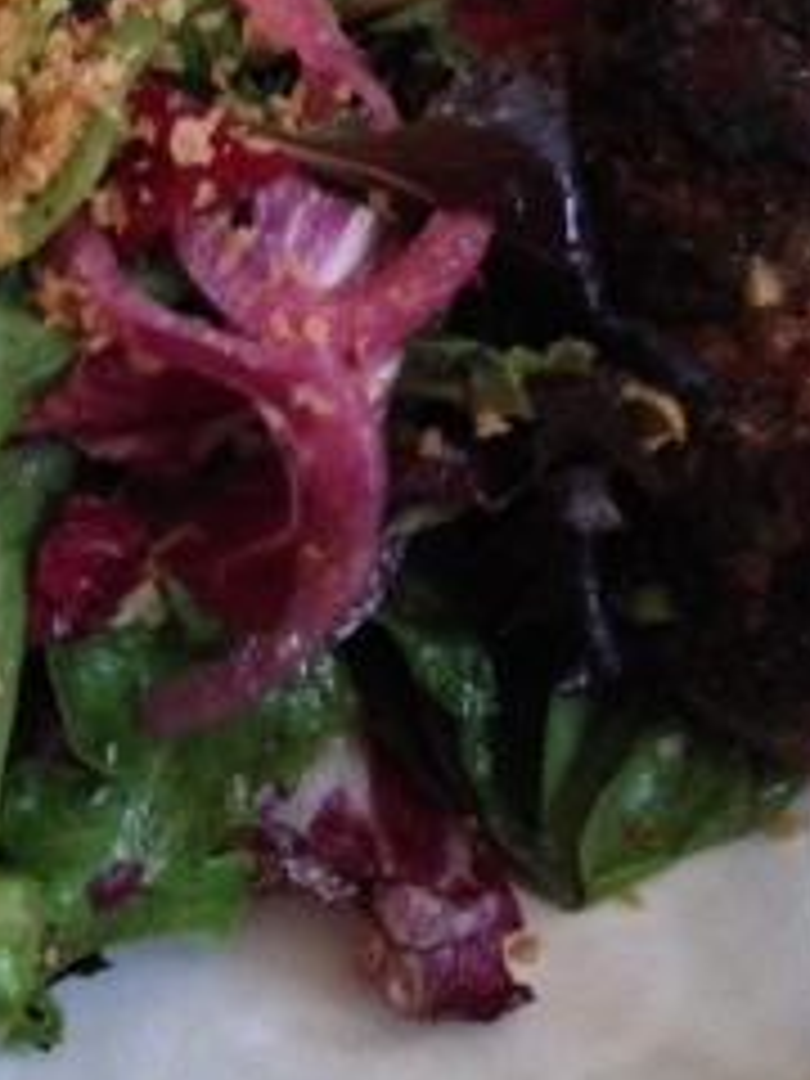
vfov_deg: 28.2
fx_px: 2059
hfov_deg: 22.1
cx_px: 207
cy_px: 90
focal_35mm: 66
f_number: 2.4
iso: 800
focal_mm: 4.12
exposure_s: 1/15
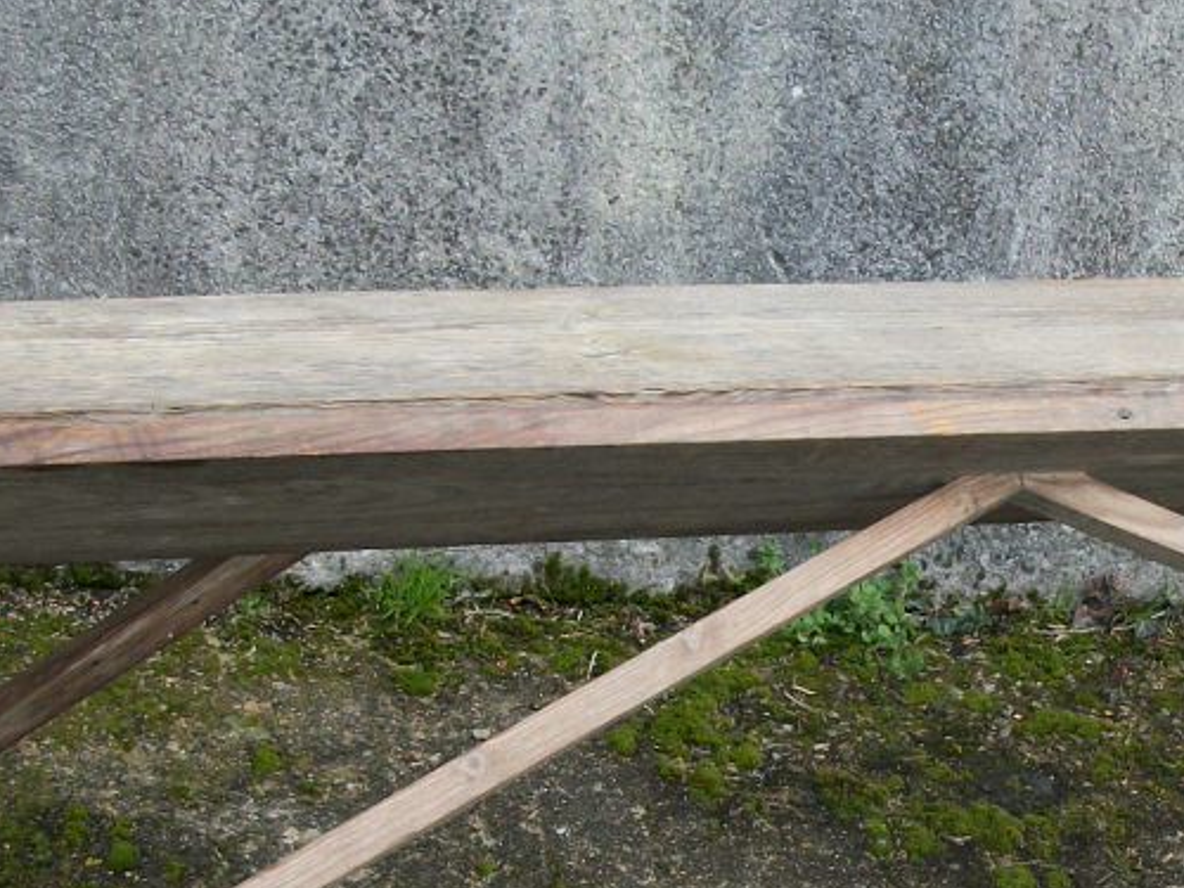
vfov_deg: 17.8
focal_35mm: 82
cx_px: 848
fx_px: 2805
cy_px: 751
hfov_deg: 23.7
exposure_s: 1/125
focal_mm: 5.7
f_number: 2.9
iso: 80
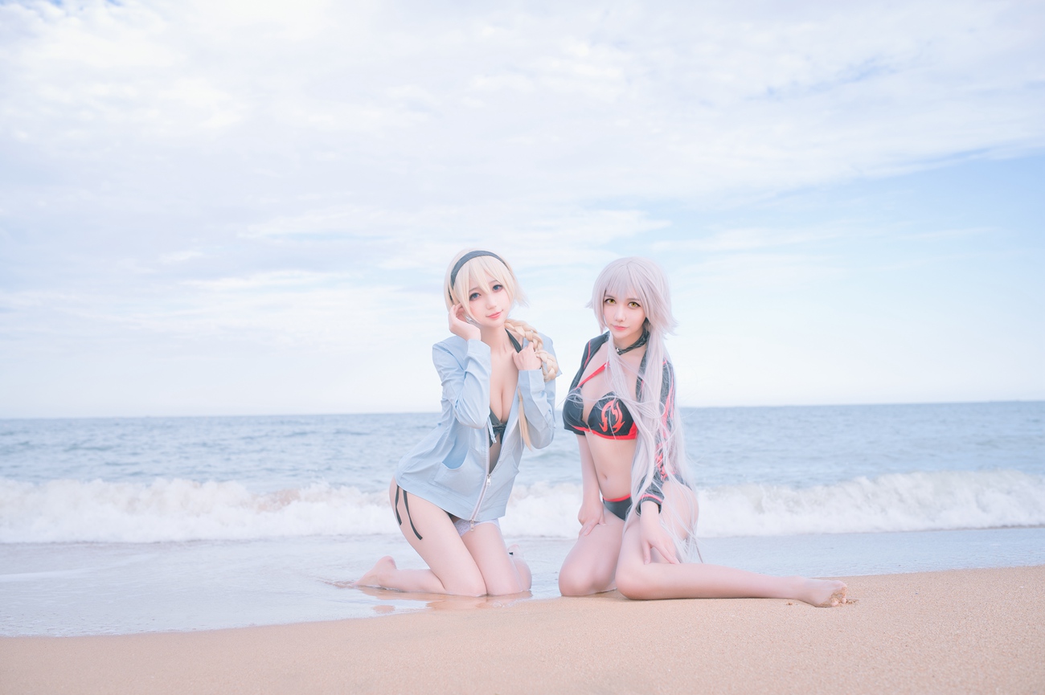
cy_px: 348
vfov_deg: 37.8
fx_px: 1015
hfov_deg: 54.5
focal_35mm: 35
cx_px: 522
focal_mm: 35
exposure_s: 1/200
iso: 100
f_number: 4
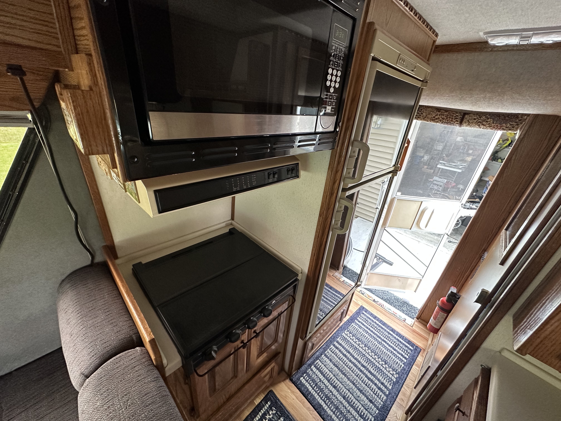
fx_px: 227
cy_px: 210
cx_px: 280
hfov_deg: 102.1
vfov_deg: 85.7
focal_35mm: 14
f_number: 2.2
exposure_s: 1/72
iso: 320
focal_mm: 2.22
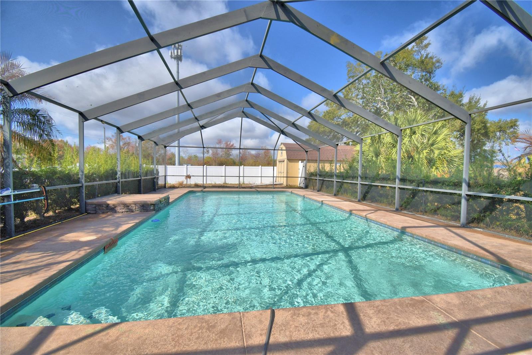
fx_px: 222
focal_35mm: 15
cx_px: 266
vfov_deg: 77.3
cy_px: 178
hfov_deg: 100.4
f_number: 4.5
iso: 100
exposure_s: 1/1000
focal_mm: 10
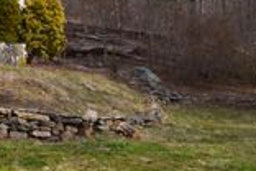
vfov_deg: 14.2
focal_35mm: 96
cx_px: -85
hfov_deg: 19.4
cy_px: 52
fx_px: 683
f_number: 7.1
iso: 200
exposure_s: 1/400
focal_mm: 20
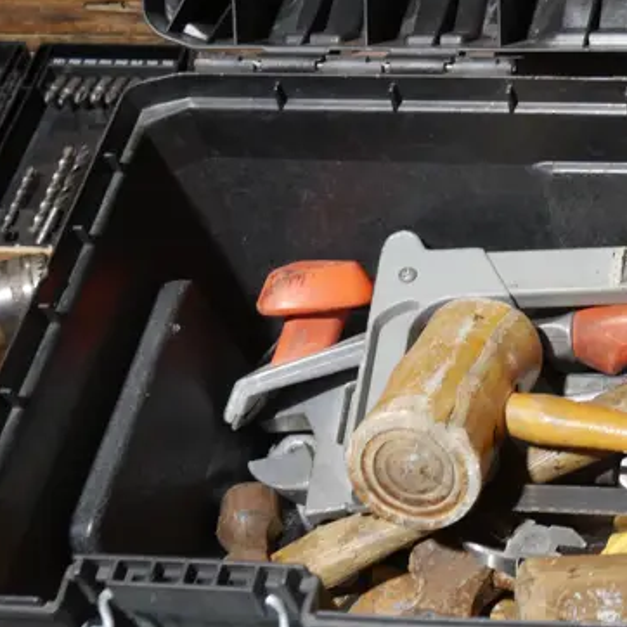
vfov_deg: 21.6
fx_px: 1639
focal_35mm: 80
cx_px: 733
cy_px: 247
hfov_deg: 20.4
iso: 500
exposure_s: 1/60
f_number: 3.6
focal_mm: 16
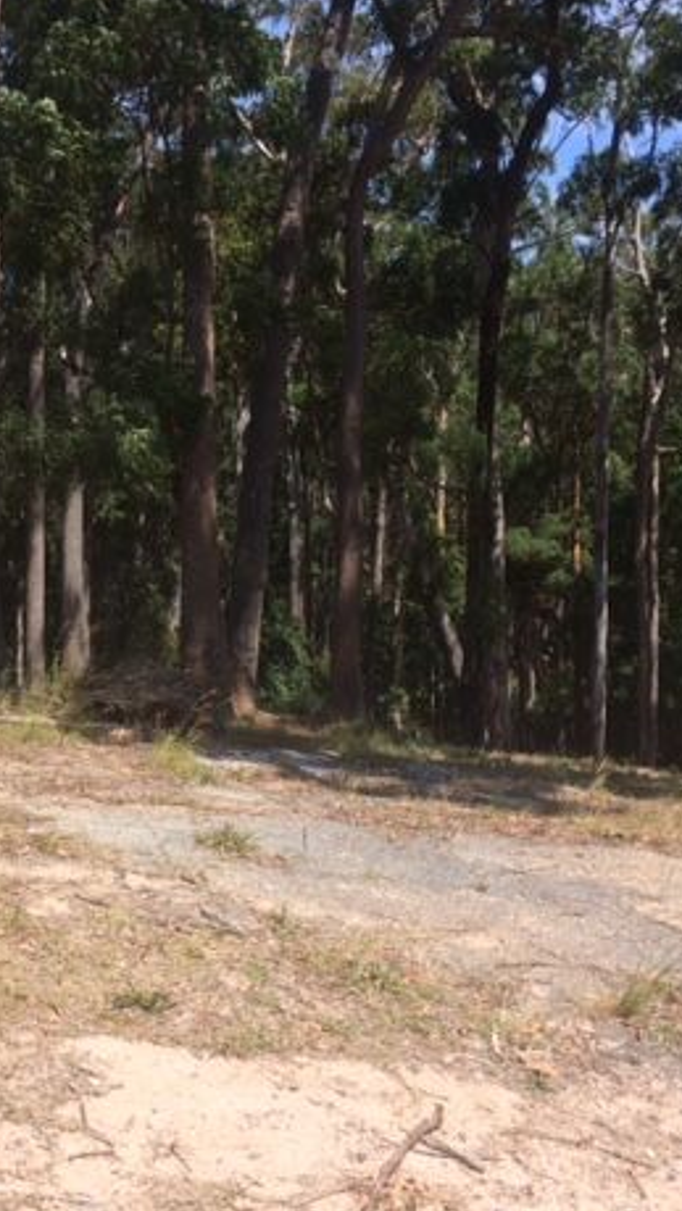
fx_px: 1414
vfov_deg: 46.4
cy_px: 603
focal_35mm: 44
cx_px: 153
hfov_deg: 26.7
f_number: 2.2
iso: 32
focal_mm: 4.15
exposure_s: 1/1580
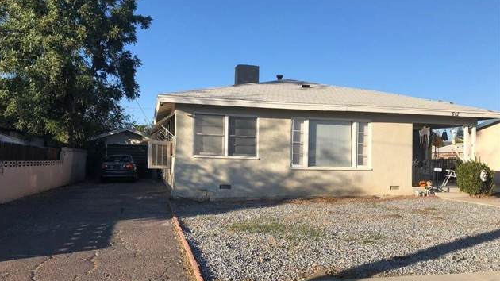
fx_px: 411
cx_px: 247
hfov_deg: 62.6
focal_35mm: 31
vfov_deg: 37.7
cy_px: 160
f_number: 1.8
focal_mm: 3.99
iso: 20
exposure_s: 1/1548
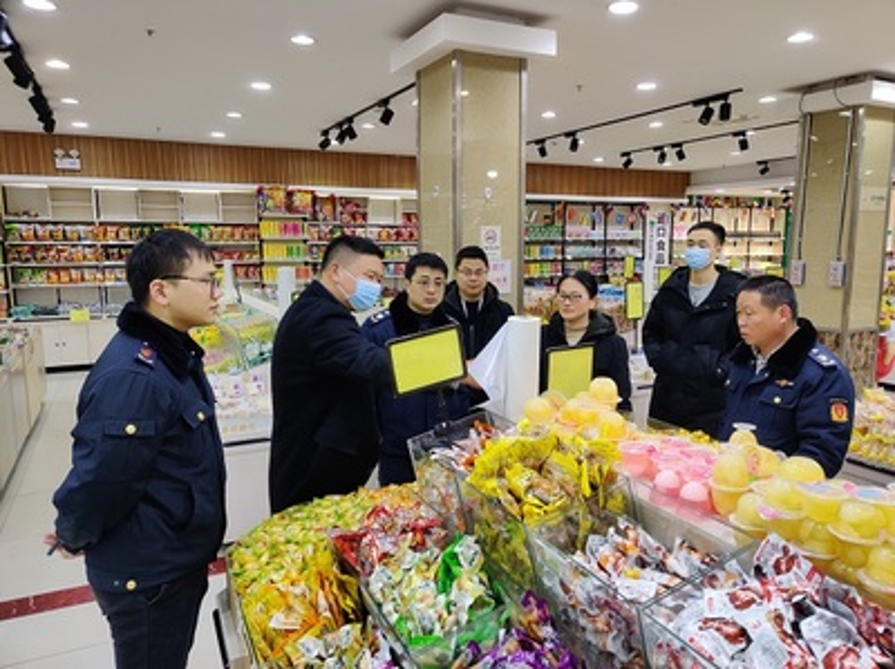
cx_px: 448
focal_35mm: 27
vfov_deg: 51.3
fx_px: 697
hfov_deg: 65.4
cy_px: 334
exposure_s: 1/50
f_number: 1.65
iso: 160
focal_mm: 4.75
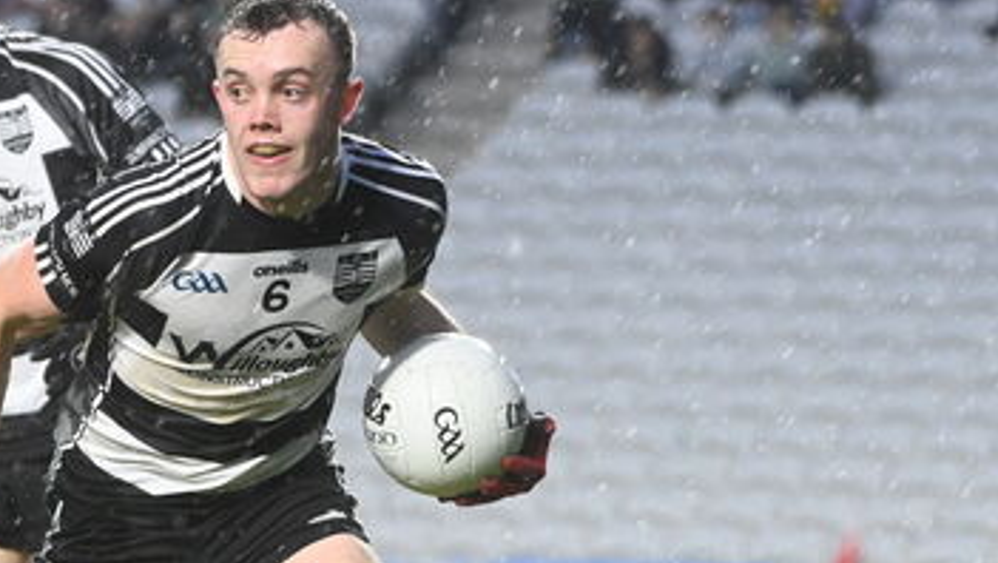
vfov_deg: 2.6
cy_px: 345
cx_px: 0
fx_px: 12631
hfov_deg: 4.5
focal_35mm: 477
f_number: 5.6
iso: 6400
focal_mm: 200
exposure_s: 1/800
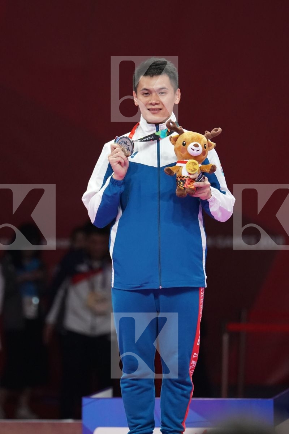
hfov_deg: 3.3
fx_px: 5057
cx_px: 144
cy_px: 217
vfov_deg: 4.9
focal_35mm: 420
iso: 4000
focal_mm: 280
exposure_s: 1/500
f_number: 4
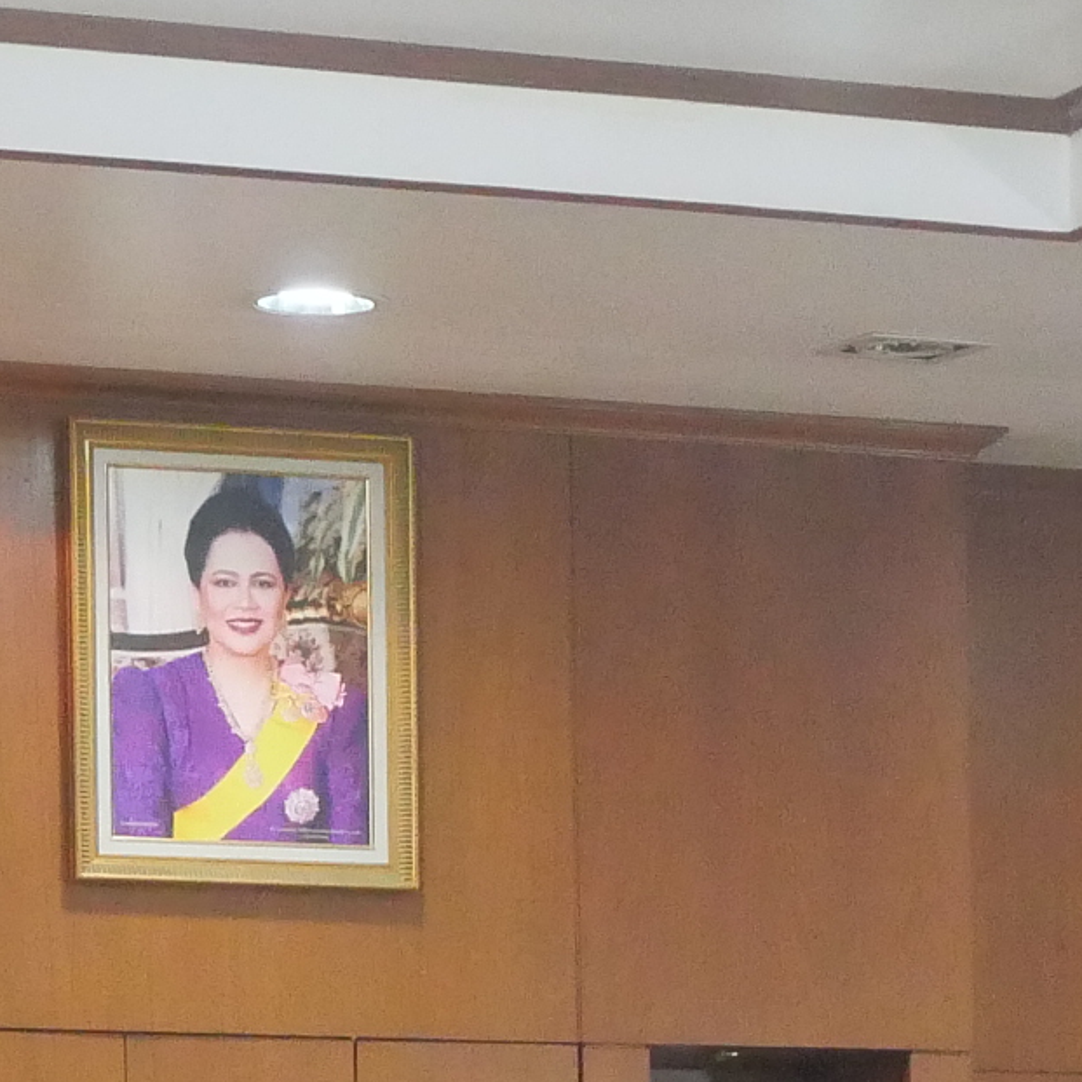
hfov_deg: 9.3
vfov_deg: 8.9
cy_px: 2026
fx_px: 6648
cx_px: 918
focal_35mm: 188
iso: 3200
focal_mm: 18
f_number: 7.1
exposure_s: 1/40
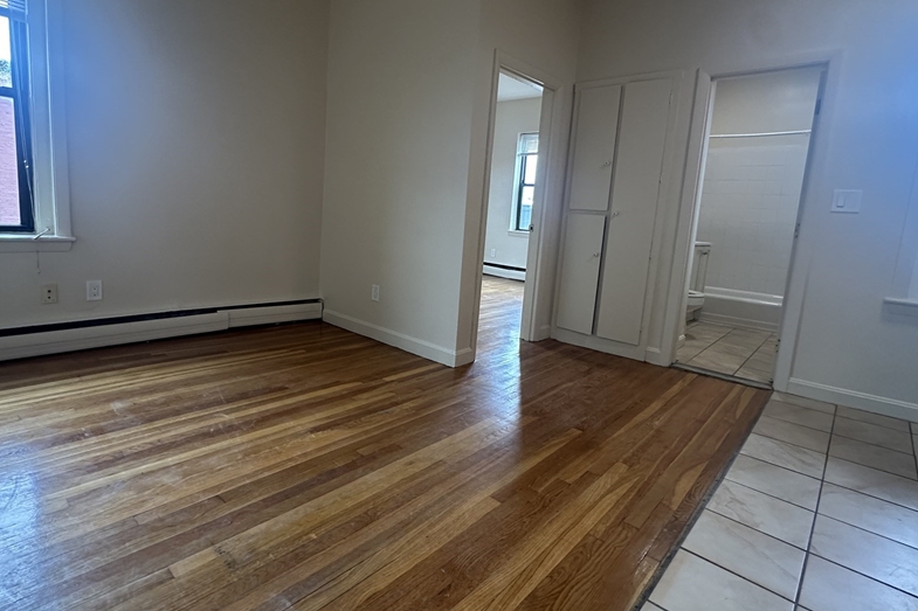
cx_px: 432
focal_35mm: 19
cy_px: 276
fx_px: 484
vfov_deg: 64.4
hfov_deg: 86.8
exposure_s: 1/120
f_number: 2.2
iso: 250
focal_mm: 2.22
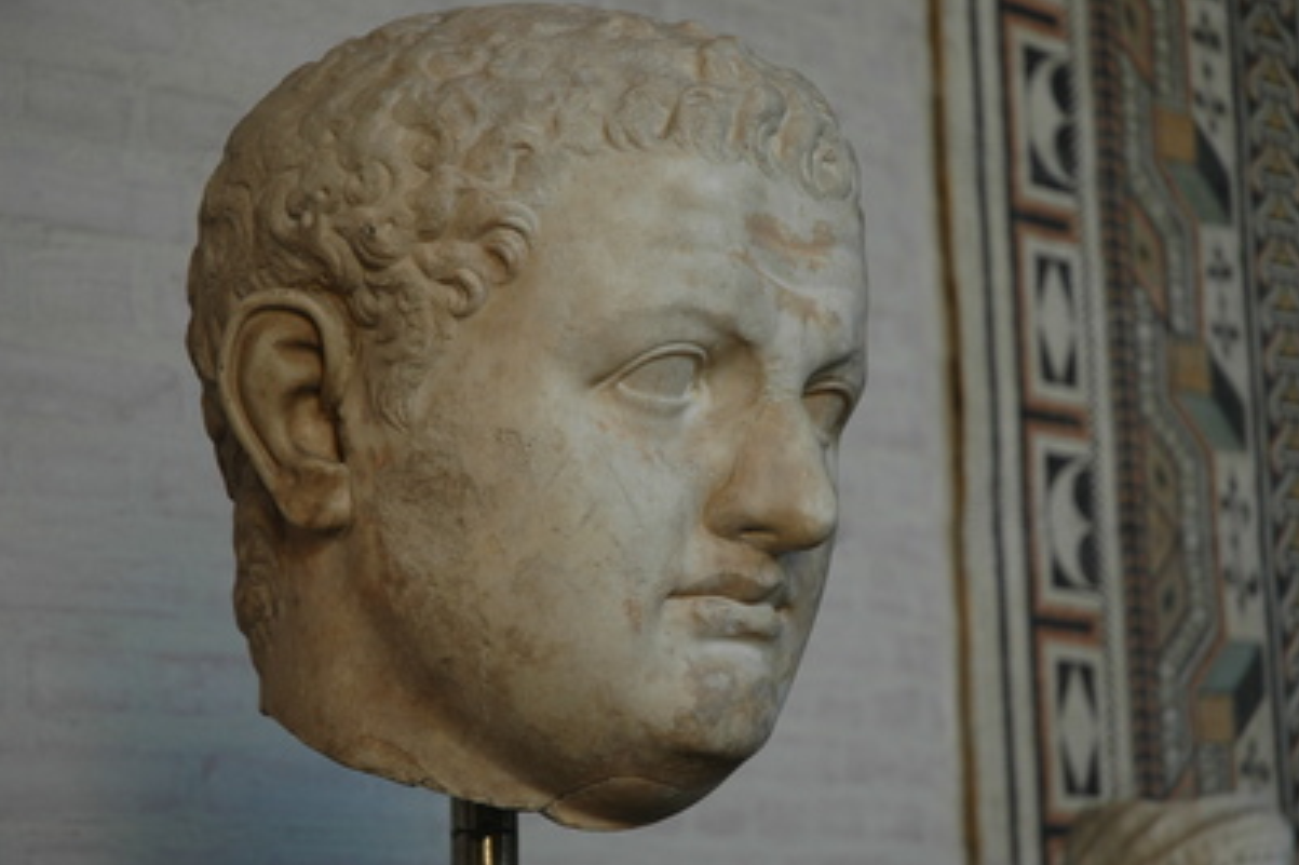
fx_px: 3679
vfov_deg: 13.4
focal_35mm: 102
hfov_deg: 20.0
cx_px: 680
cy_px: 431
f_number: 4.5
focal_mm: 62
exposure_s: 1/30
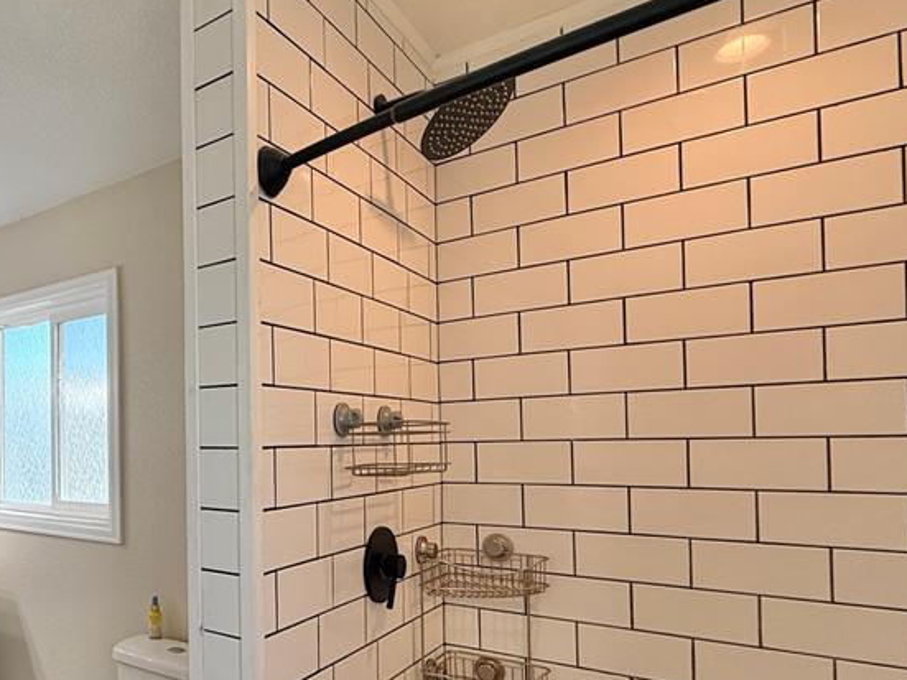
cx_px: 138
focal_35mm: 26
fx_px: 681
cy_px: 431
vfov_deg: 52.4
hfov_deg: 59.9
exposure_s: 1/120
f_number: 2.2
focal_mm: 2.22
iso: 100
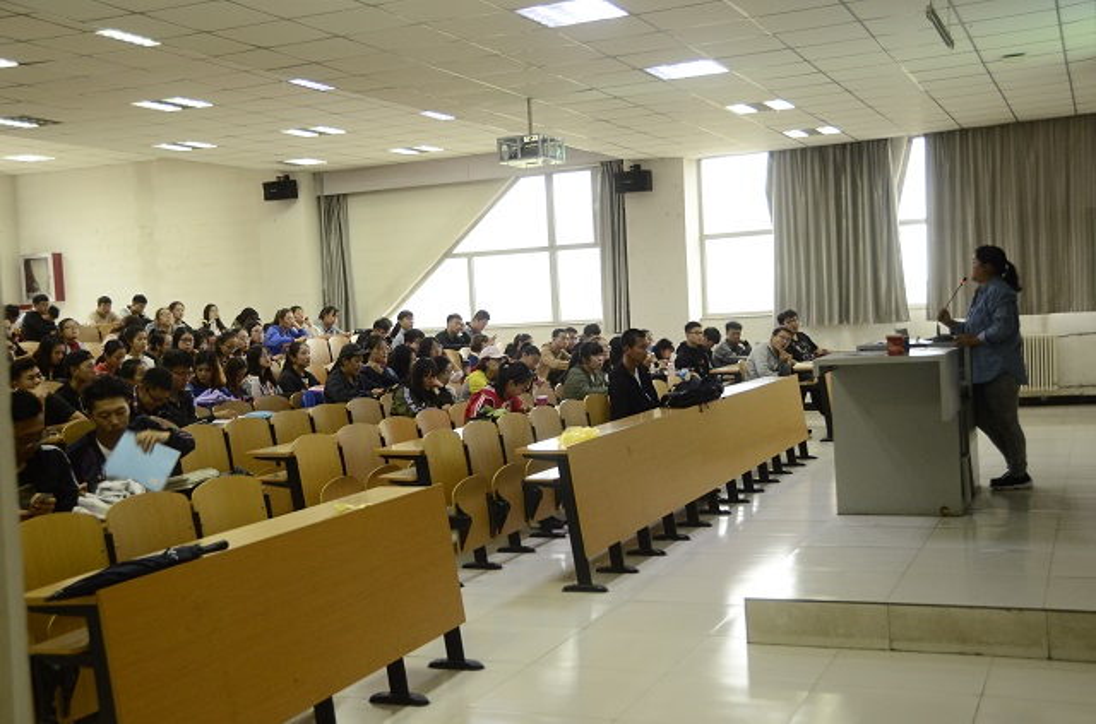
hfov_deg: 46.5
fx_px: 1275
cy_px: 362
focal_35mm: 42
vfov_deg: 31.7
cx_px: 548
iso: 1000
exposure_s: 1/40
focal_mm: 28
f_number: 4
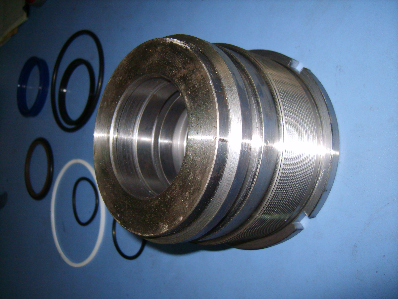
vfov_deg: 40.7
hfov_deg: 52.6
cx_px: 199
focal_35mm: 35
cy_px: 150
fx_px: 402
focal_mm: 7.4
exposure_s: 1/30
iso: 100
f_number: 2.8
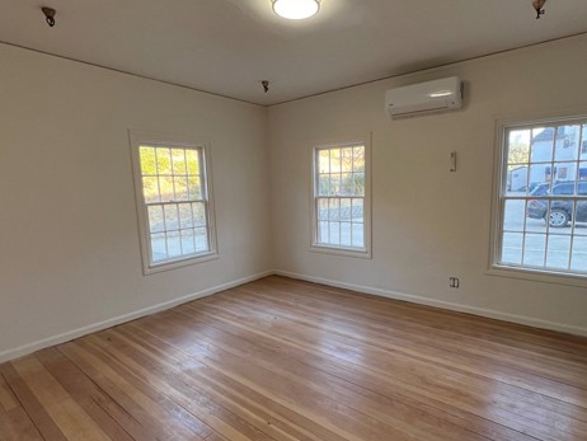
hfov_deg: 87.6
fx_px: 305
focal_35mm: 18
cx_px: 315
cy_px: 231
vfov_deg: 71.6
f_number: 1.8
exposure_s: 1/99
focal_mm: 1.57
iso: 80
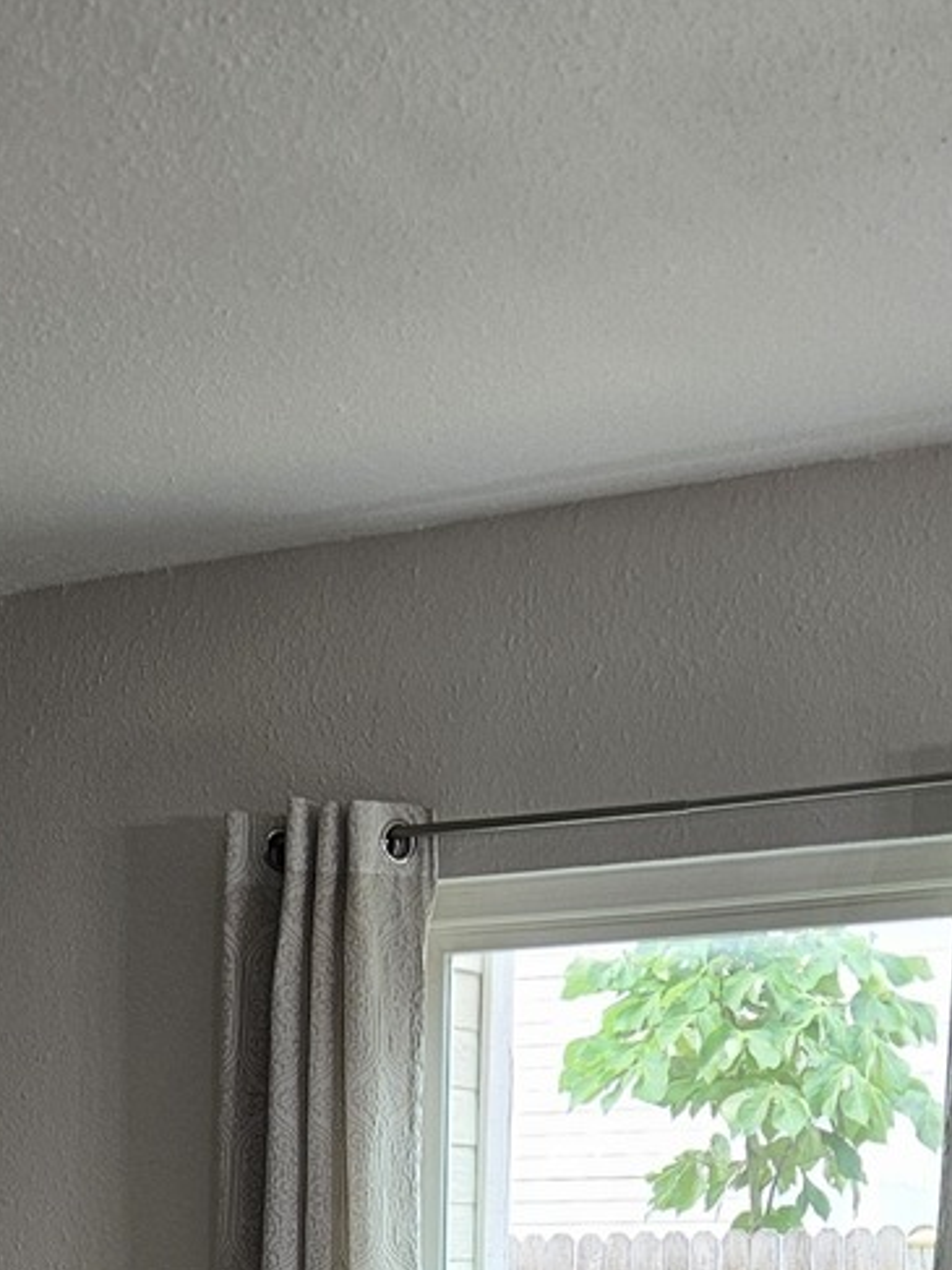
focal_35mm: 68
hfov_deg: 21.4
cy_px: 1742
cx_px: 201
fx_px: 2495
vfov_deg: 24.2
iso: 100
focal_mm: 5.4
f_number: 1.8
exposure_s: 1/120
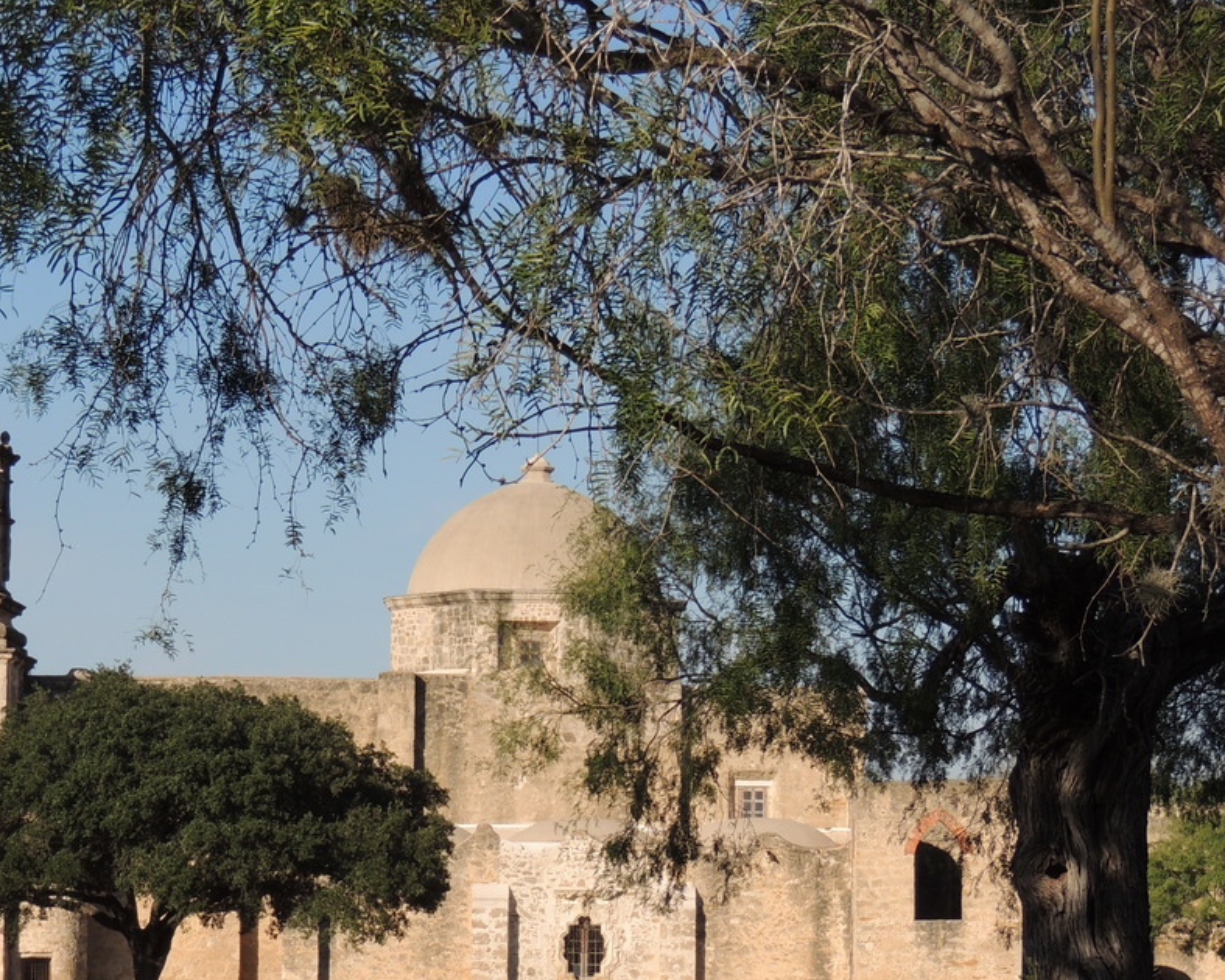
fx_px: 4315
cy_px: 726
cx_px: 380
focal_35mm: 119
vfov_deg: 12.9
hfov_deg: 16.1
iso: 100
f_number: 3.9
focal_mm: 13.3
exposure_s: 1/1000
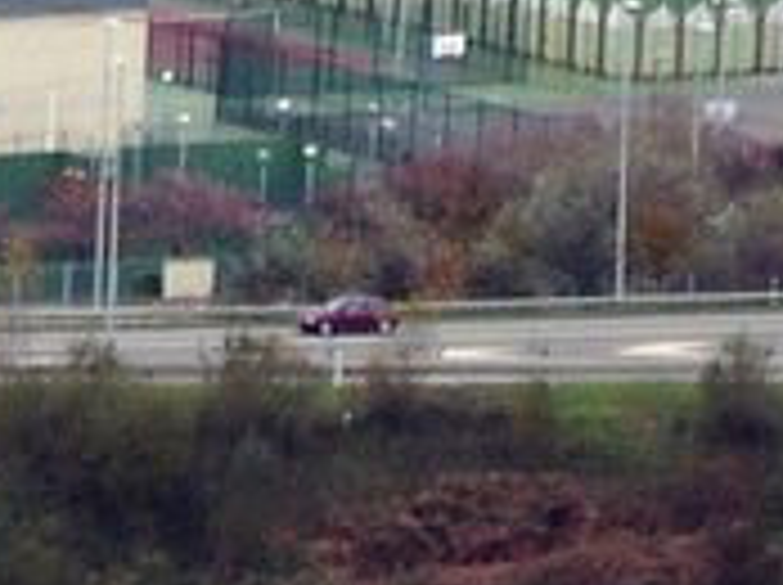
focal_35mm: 630
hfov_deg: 3.1
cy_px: -842
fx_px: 14231
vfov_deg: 2.3
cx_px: -711
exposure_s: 1/125
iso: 100
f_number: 4.8
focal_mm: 17.4
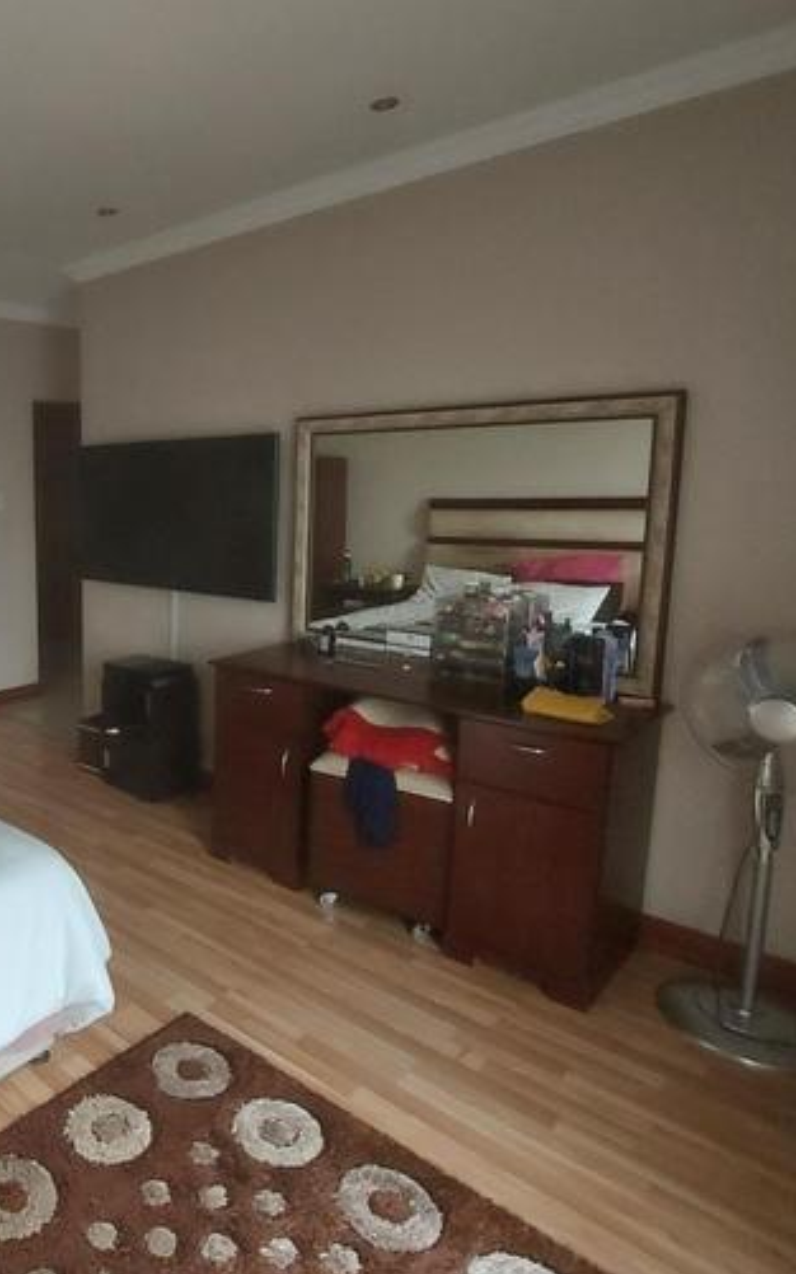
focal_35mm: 22
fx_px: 764
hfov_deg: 48.0
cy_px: 592
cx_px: 48
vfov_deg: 79.5
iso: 320
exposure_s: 1/50
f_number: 2.2
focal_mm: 1.74
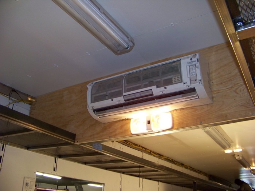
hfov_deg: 51.4
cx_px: 128
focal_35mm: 36
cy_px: 96
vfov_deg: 39.7
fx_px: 265
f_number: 2.8
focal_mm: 5.85
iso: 200
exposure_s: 1/30
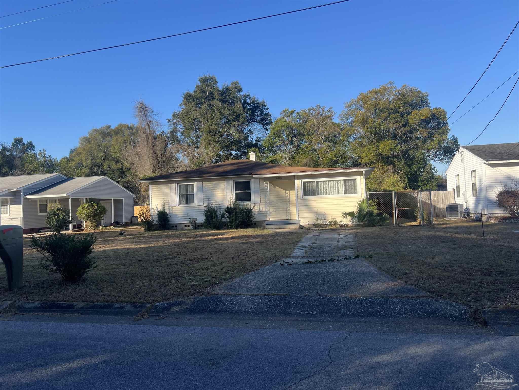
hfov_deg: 67.3
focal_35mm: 26
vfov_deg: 53.1
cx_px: 260
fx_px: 390
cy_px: 195
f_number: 1.5
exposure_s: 1/1779
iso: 50
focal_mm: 5.7
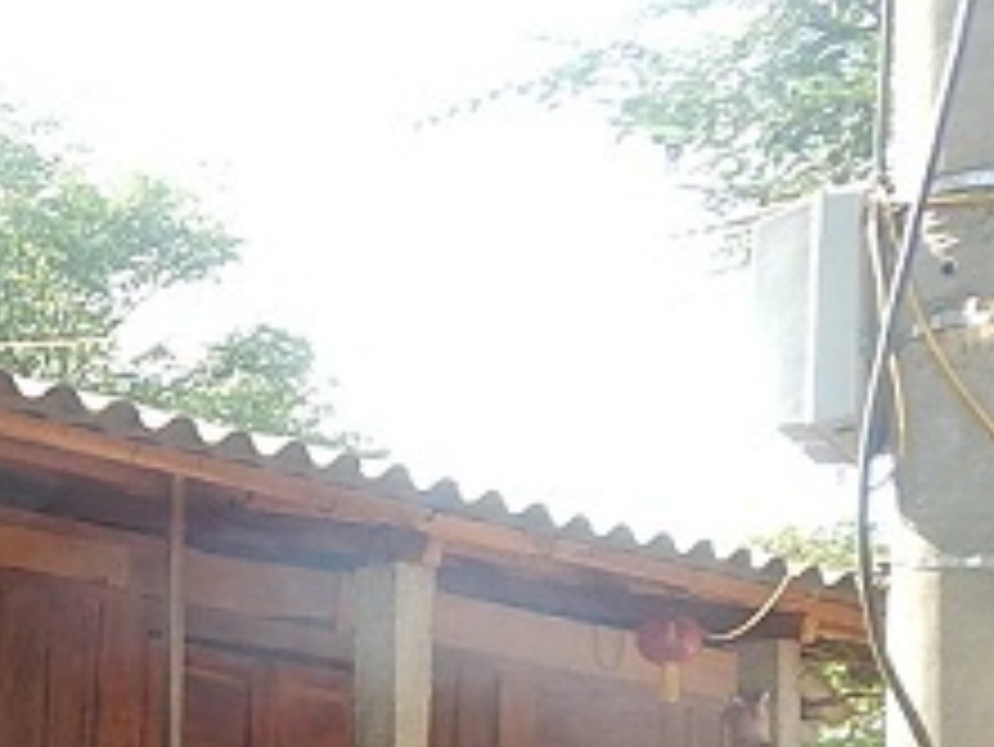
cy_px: 900
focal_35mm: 70
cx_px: -333
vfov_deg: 19.7
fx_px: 2011
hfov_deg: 24.0
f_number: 3
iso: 125
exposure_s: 1/250
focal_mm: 4
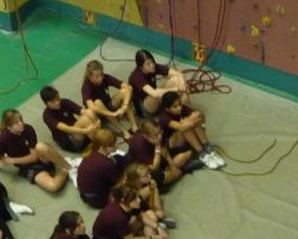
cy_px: 272
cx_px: 250
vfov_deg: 12.4
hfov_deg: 15.6
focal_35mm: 122
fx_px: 1076
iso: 800
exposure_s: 1/10
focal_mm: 8
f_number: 4.2
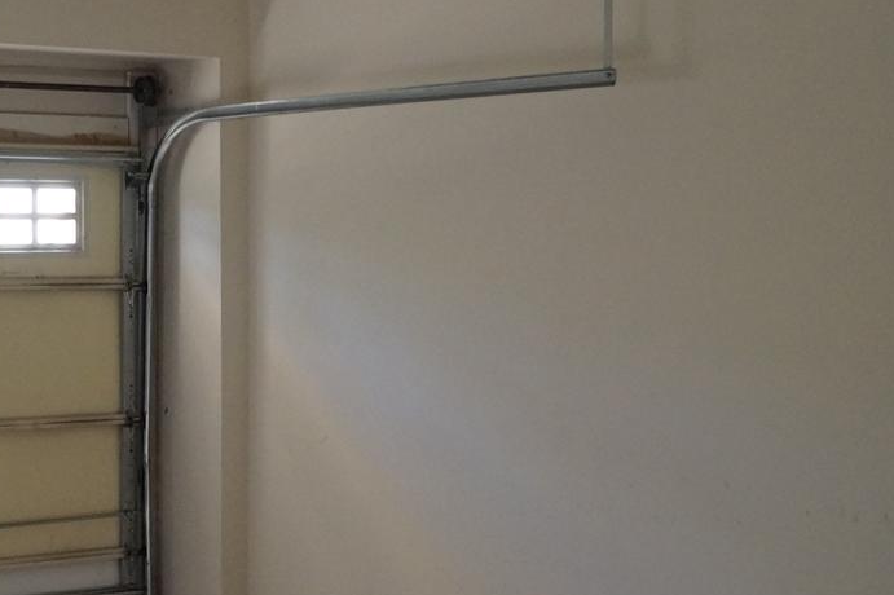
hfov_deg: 24.9
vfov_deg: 17.0
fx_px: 1986
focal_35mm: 80
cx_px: 175
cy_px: 420
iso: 1000
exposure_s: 1/160
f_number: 4
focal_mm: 18
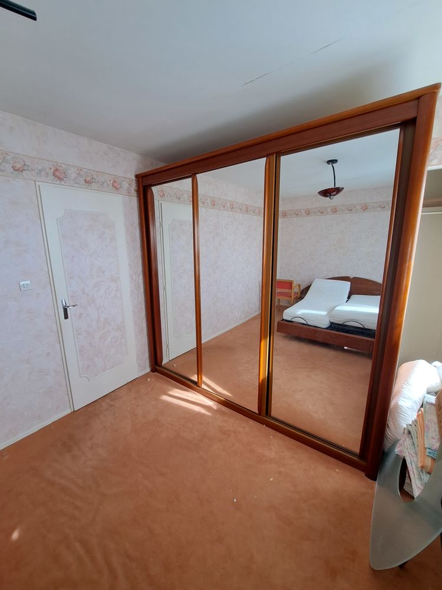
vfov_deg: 106.2
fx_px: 221
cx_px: 221
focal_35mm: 13
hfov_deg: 89.9
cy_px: 295
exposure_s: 1/50
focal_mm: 1.74
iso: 50
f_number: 2.2
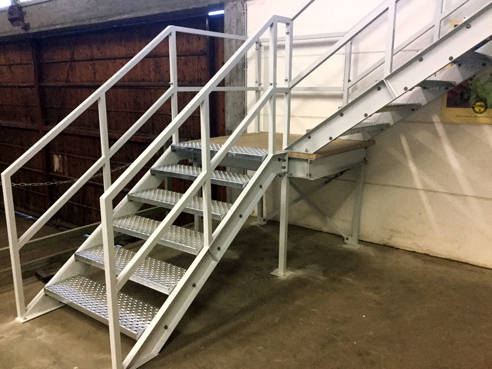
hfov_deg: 58.4
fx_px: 441
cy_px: 184
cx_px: 246
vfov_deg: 45.4
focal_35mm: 31
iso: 250
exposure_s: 1/17
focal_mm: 3.3
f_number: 2.4
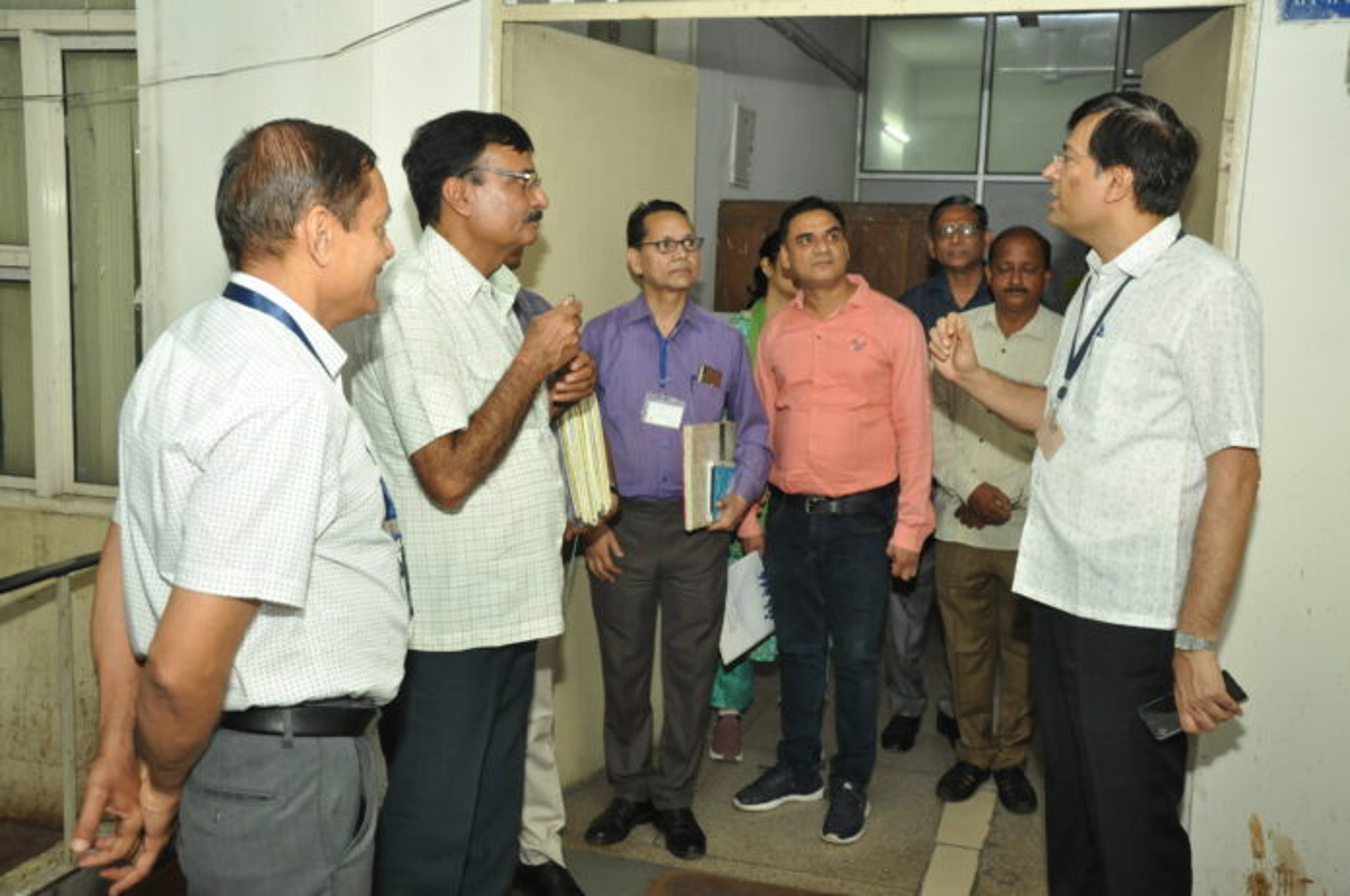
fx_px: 1348
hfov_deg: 53.2
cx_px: 675
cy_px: 448
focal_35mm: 36
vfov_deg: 36.8
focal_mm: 24
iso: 1000
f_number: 5.6
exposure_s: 1/125
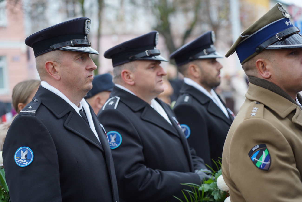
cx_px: 151
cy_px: 101
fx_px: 881
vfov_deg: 13.0
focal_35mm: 105
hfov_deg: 19.5
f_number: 4
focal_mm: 105
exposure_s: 1/100
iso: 250
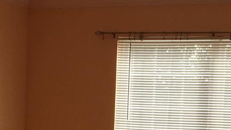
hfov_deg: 16.0
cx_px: 190
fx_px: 814
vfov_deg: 8.9
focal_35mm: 133
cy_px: 194
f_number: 2.2
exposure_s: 1/214
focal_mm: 4.15
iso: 25
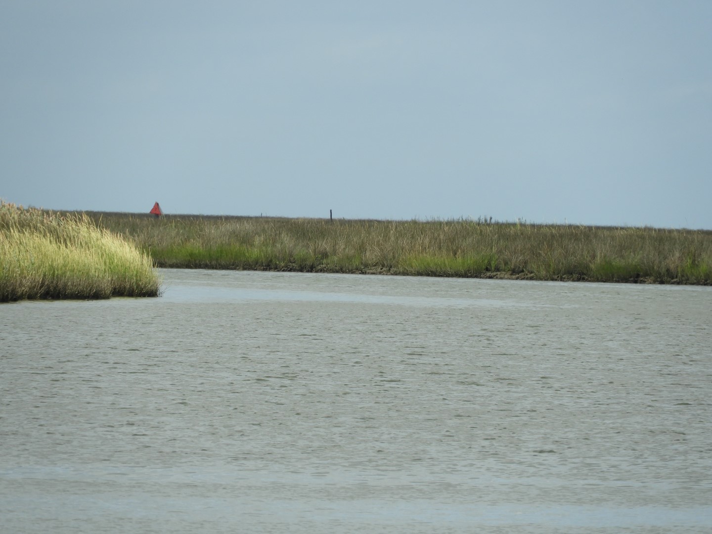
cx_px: 356
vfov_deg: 2.1
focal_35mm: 700
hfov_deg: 2.8
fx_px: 14398
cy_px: 267
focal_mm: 125.4
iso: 100
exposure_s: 1/640
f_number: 5.6
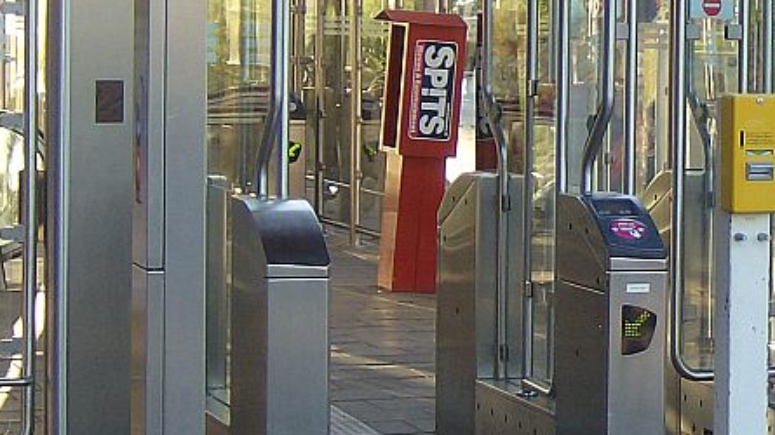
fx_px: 2876
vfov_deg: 8.6
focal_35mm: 140
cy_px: -10
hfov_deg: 15.0
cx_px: 824
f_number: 3.4
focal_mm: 9.3
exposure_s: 1/94
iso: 100
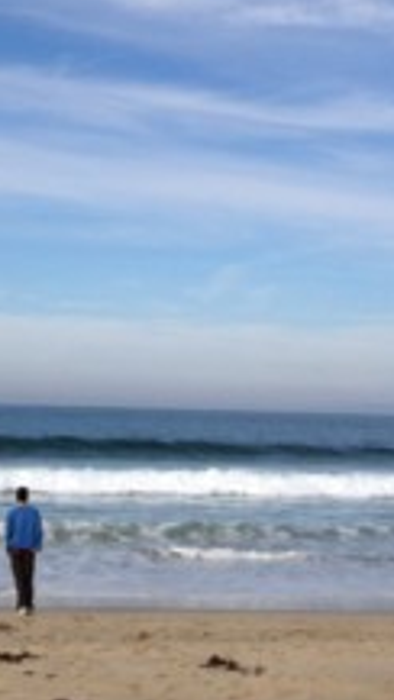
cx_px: 26
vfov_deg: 25.4
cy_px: -16
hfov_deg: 15.1
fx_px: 1468
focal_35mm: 79
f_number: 2.4
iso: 64
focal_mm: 4.28
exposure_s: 1/2632
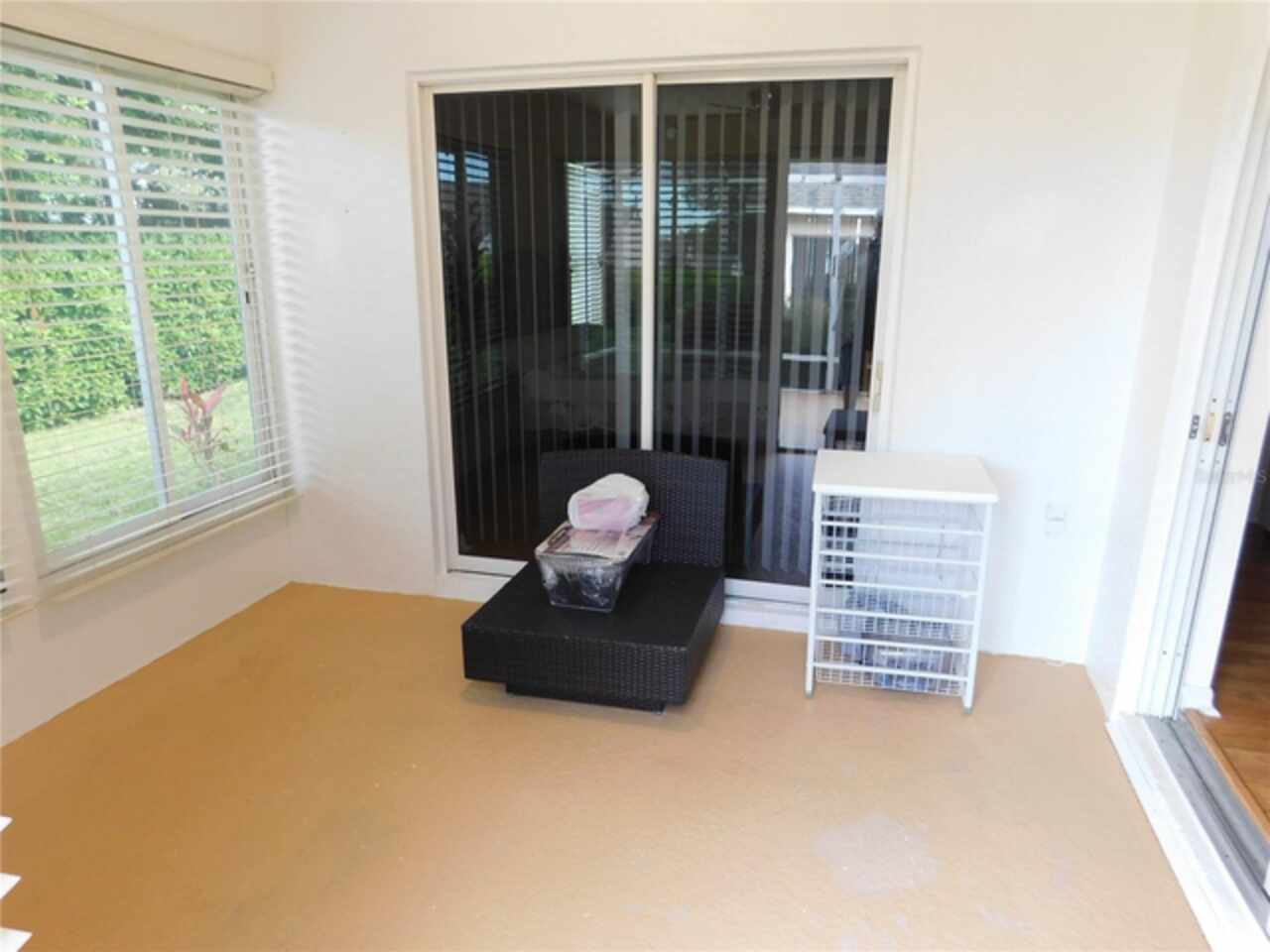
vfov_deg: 58.9
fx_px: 844
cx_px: 635
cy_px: 476
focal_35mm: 23
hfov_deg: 73.9
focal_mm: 4
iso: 250
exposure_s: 1/30
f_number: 3
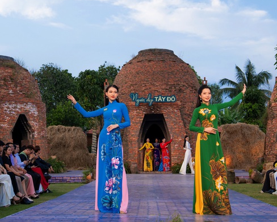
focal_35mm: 43
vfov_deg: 34.8
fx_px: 352
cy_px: 100
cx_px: 144
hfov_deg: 42.9
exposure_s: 1/400
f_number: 4.5
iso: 400
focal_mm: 26
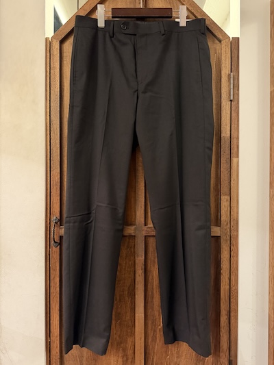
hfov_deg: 56.8
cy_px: 182
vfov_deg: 71.6
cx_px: 137
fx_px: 253
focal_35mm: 24
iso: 1250
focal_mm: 6.76
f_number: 1.78
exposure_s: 1/30
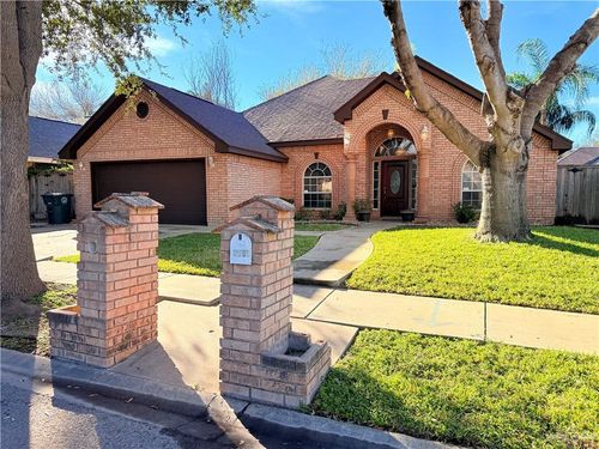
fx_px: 415
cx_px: 300
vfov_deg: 56.8
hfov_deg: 71.6
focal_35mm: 24
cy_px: 224
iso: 100
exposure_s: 1/2169
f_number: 1.78
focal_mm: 6.76
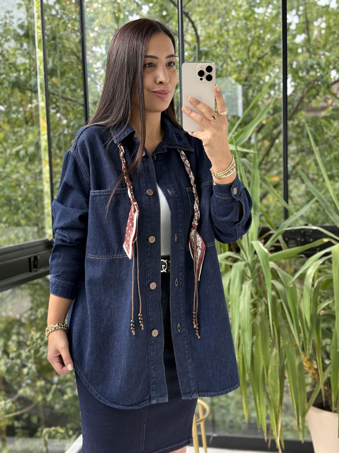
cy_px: 226
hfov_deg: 30.3
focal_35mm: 48
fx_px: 627
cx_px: 170
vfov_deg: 39.7
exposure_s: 1/243
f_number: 1.78
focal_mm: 6.76
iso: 160
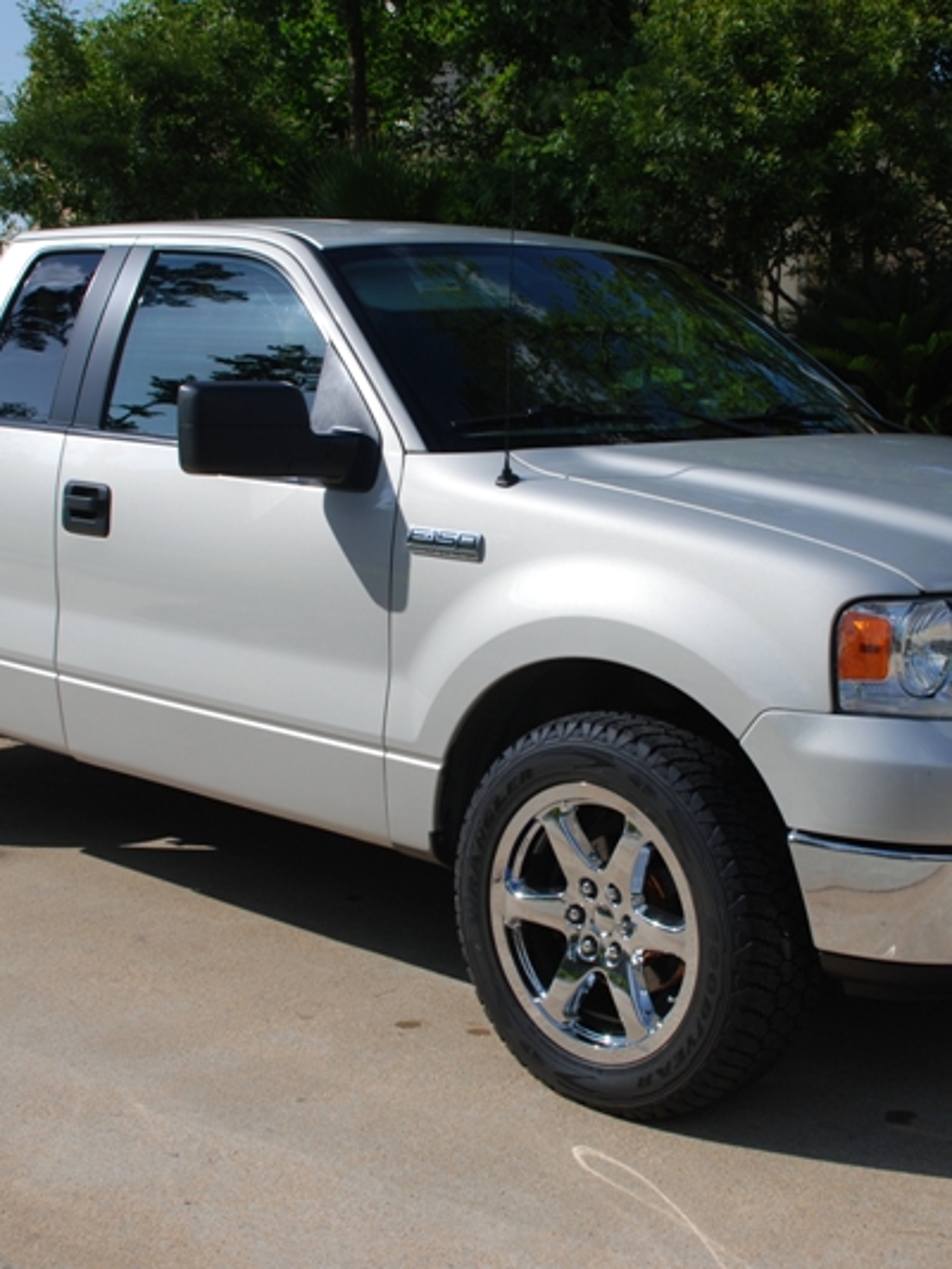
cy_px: 636
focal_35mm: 52
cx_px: 528
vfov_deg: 36.8
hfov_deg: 28.0
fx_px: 1906
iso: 100
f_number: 7.1
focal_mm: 24
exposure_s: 1/200
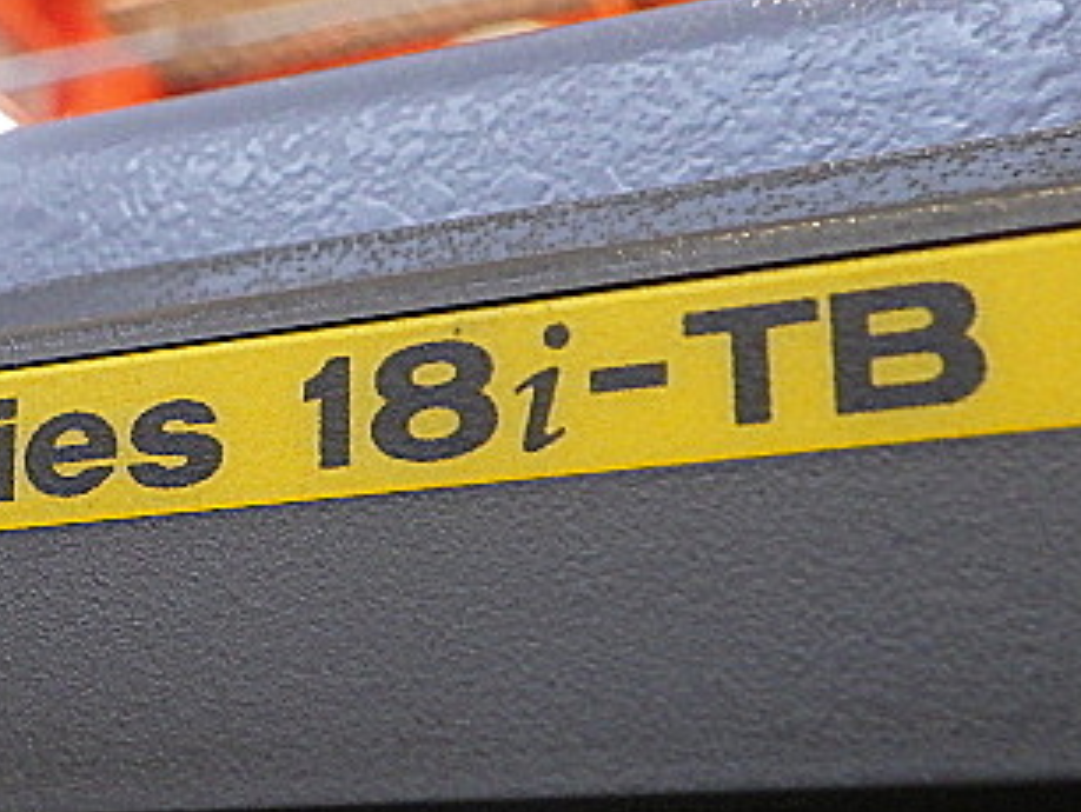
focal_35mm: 71
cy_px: 438
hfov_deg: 26.9
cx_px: 215
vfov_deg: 20.7
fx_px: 2219
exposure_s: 1/50
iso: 800
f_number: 3.8
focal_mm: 6.1
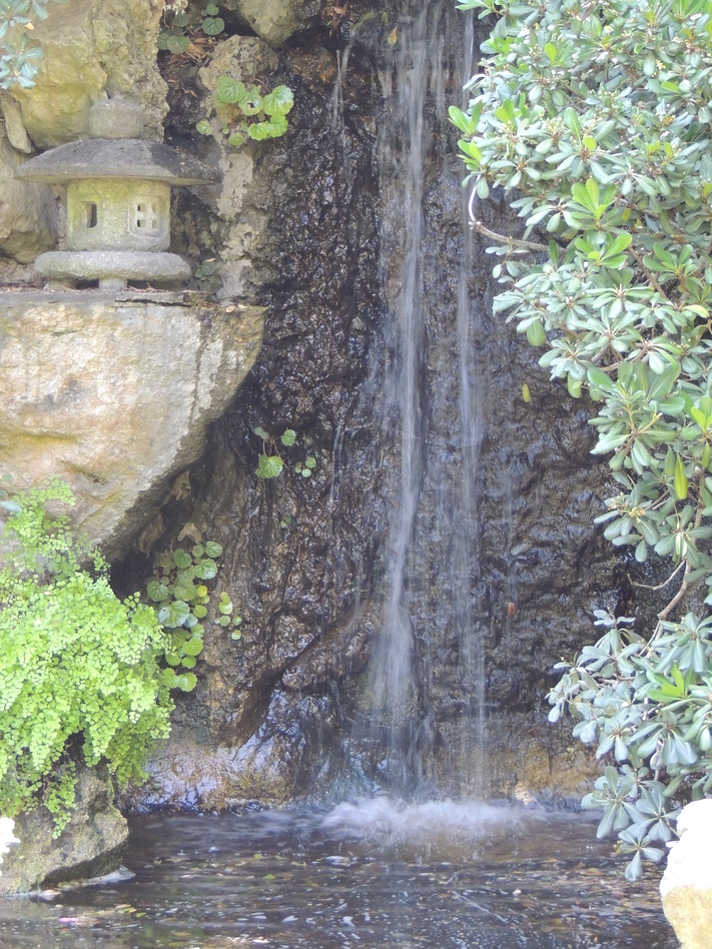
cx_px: 276
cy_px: 321
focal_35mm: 162
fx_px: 4443
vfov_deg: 12.2
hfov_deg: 9.2
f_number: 4.2
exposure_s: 1/25
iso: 400
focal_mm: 21.4
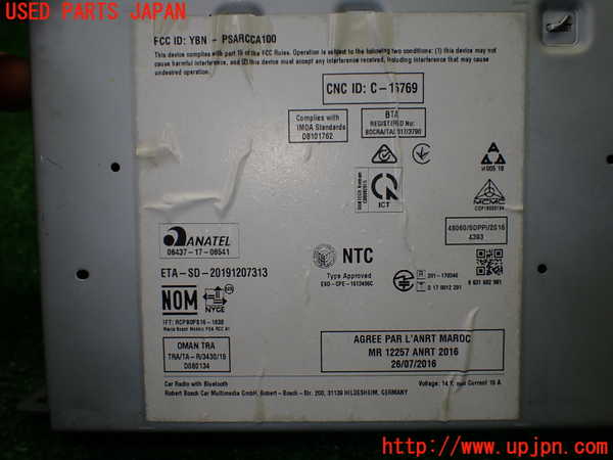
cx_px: 306
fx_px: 531
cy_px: 230
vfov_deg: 46.8
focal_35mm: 30
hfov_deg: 60.0
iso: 100
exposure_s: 1/160
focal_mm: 5.4
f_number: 2.3
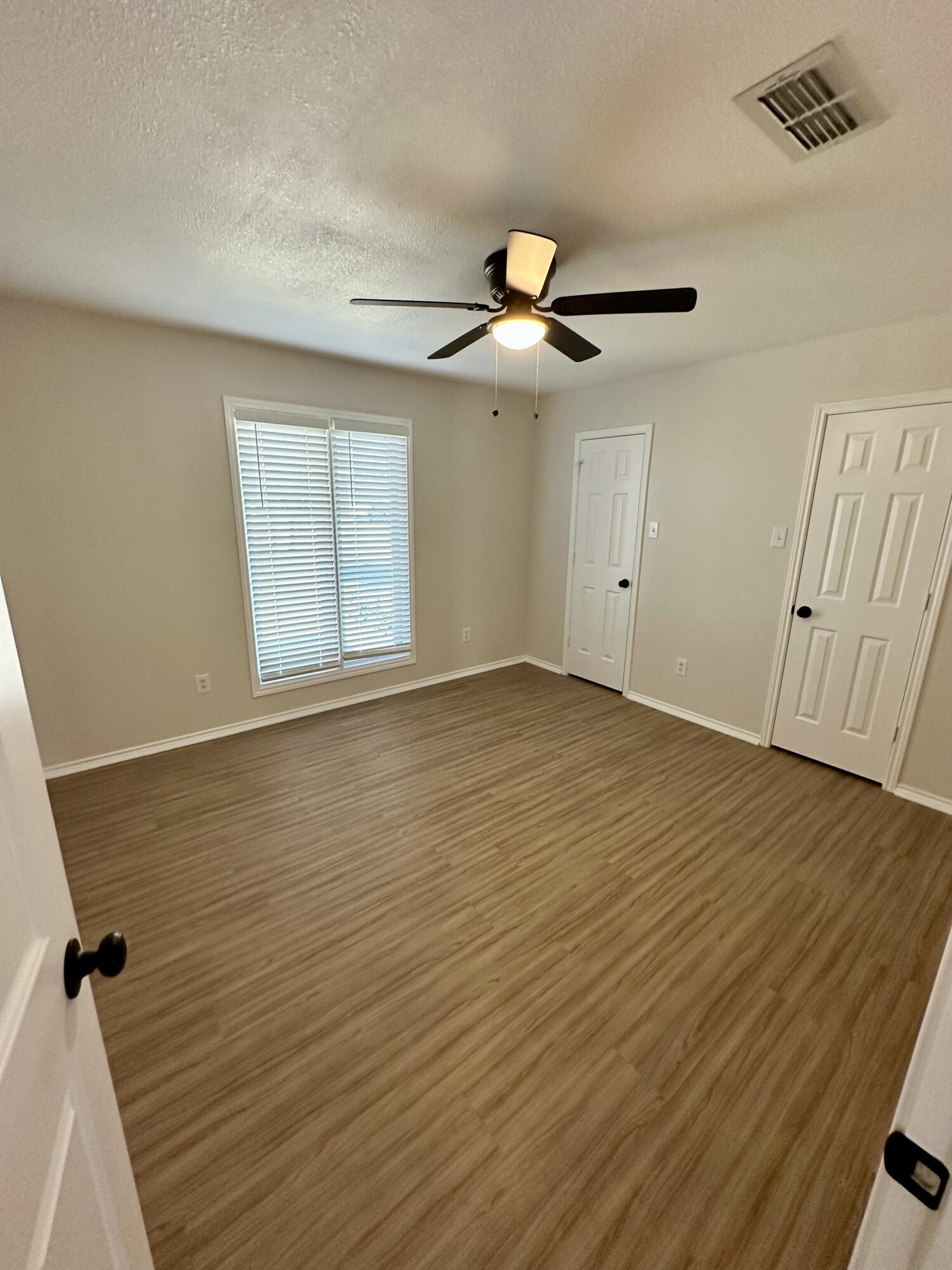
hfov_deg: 85.7
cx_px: 476
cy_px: 635
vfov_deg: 102.1
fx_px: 513
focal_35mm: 14
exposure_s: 1/60
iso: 200
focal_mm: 2.22
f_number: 2.2
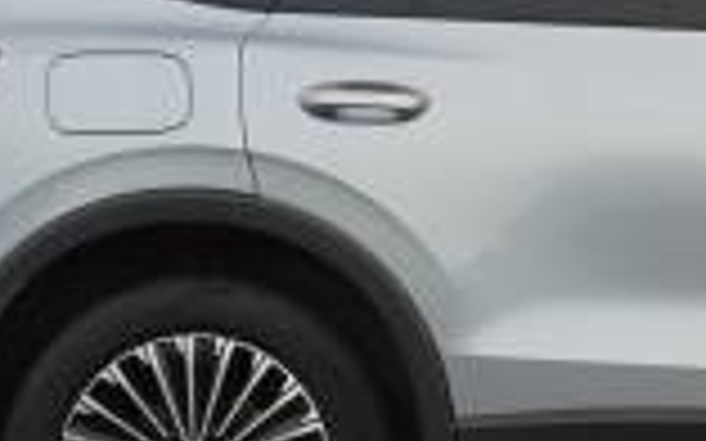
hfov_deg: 9.9
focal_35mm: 206
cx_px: 1021
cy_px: 58
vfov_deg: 6.4
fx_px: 3964
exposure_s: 1/100
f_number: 6.3
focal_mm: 33
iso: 100
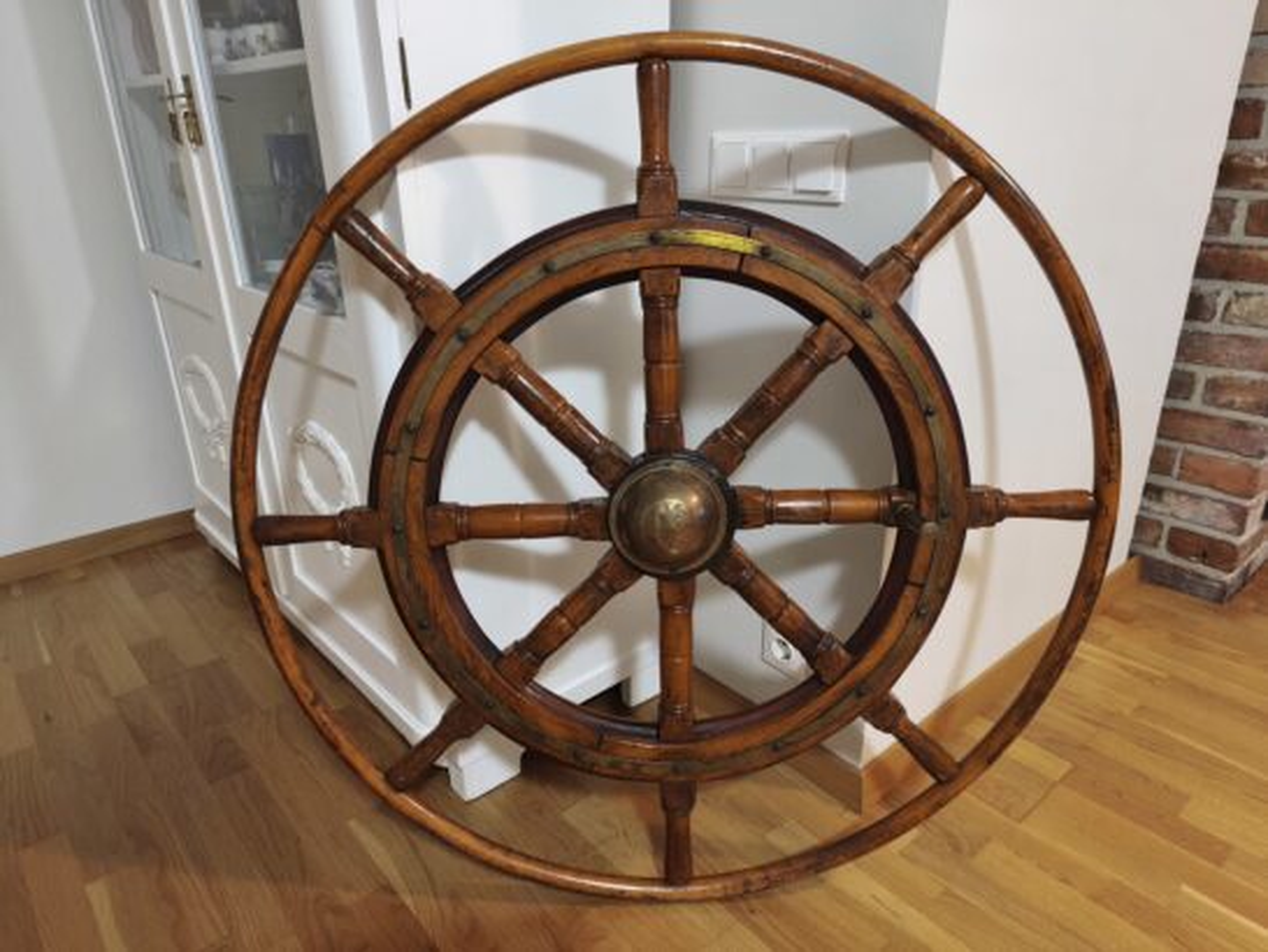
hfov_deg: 73.9
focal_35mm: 23
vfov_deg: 58.9
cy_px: 476
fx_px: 843
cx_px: 634
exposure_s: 1/33.3
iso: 1000
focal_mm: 5.35
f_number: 1.7
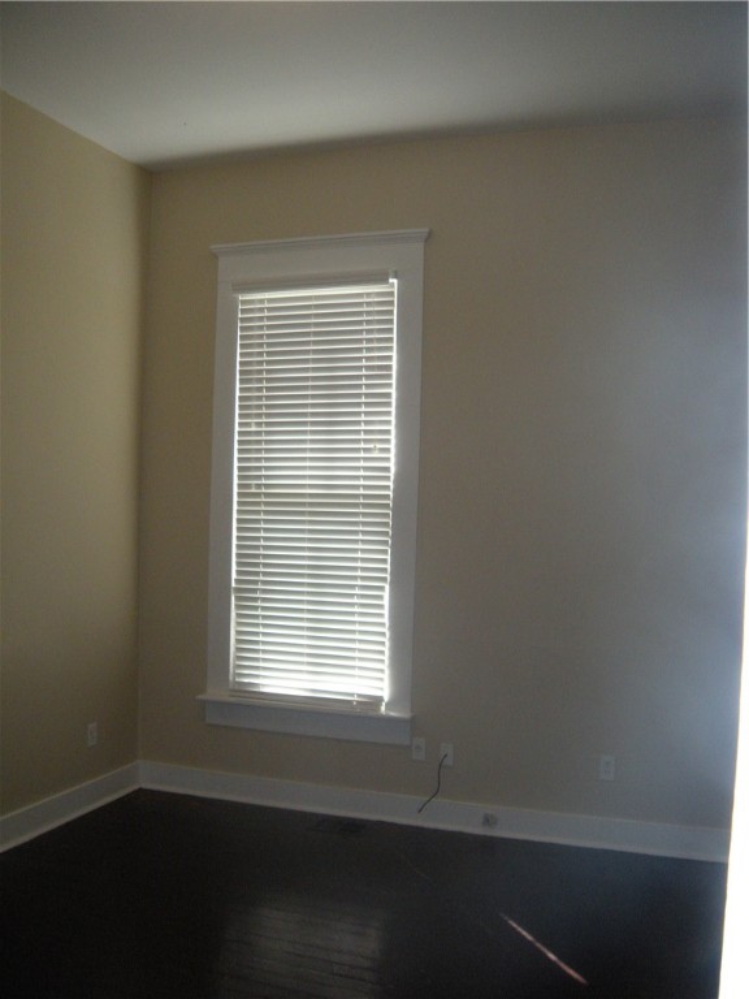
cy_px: 500
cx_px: 374
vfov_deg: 52.6
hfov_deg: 40.7
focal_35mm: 35
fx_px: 1010
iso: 200
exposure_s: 1/55
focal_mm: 5.9
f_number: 3.8
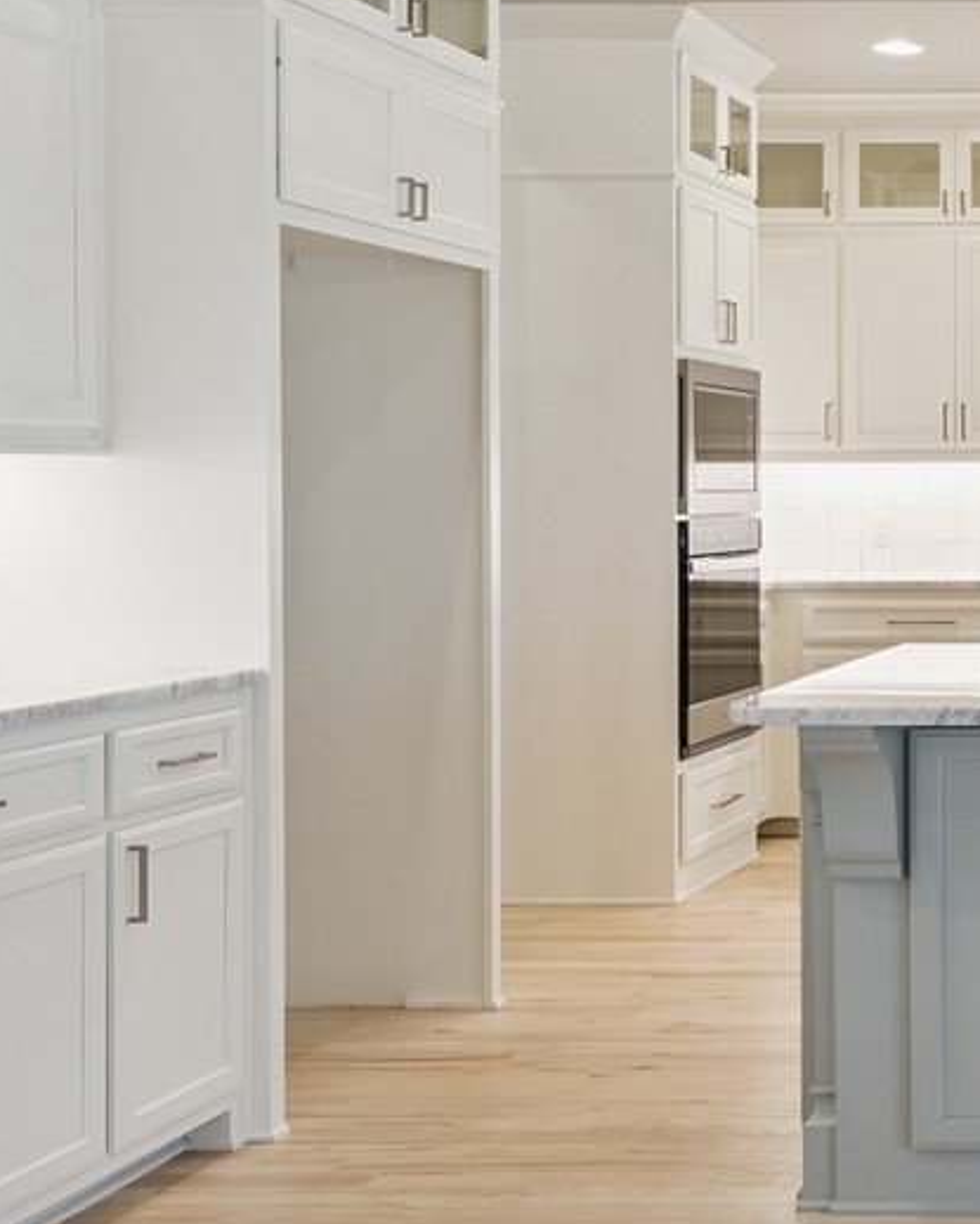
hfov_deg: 22.0
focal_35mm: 59
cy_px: 469
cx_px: 1412
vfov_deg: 31.8
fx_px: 2137
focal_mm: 16
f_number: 5.6
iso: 200
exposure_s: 1/40
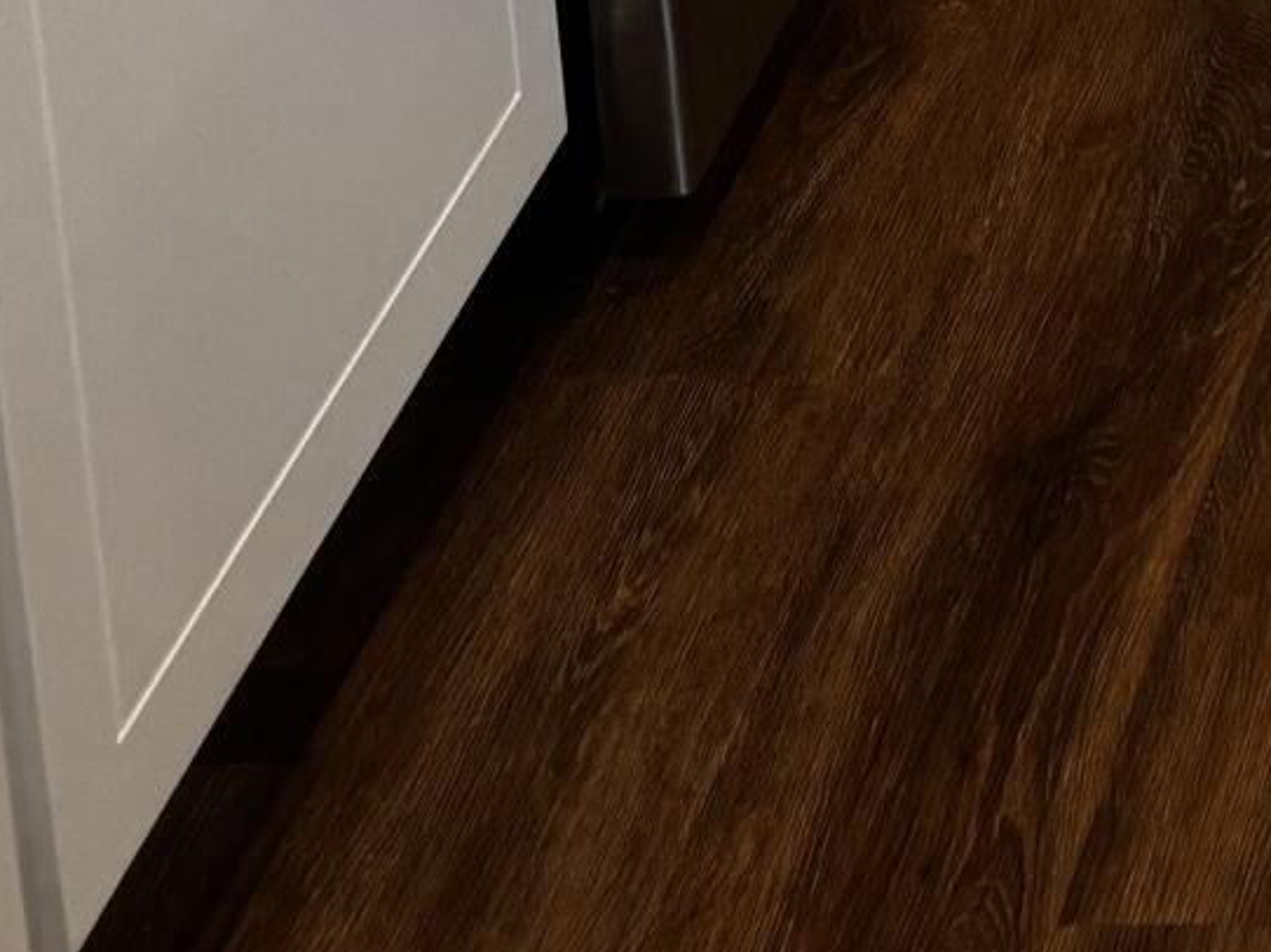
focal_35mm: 144
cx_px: 2415
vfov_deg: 9.0
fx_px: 5285
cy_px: -1571
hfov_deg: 12.3
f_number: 1.6
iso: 125
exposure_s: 1/60
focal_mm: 5.96
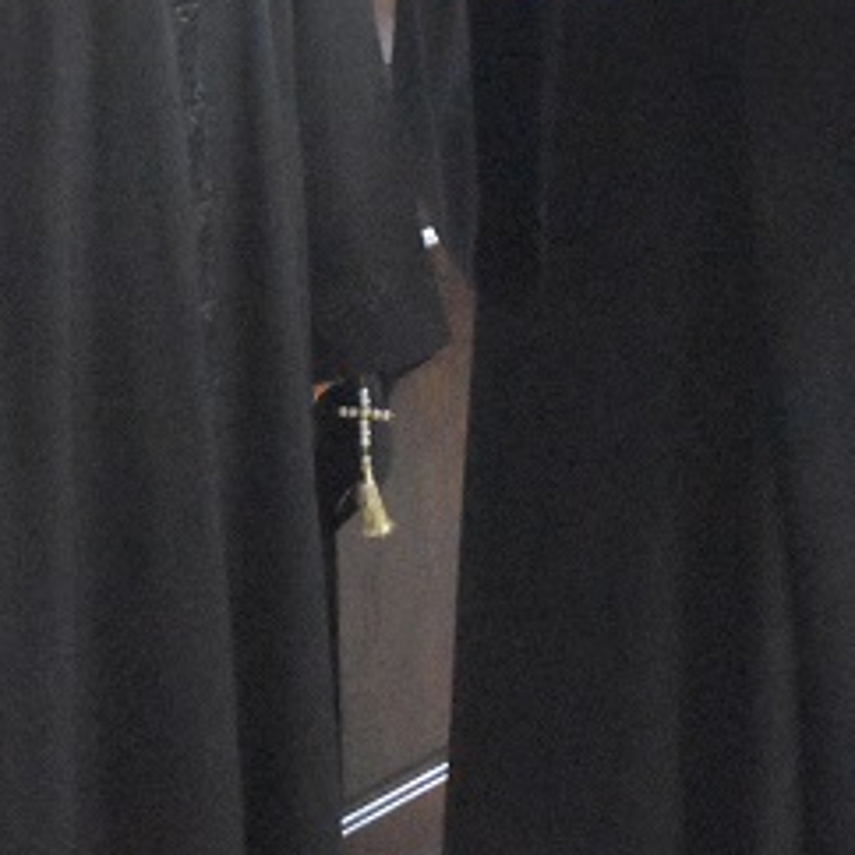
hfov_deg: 12.9
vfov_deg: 12.7
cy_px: -85
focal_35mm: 135
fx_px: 3767
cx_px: 194
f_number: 3.8
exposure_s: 1/100
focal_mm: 25
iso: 12800
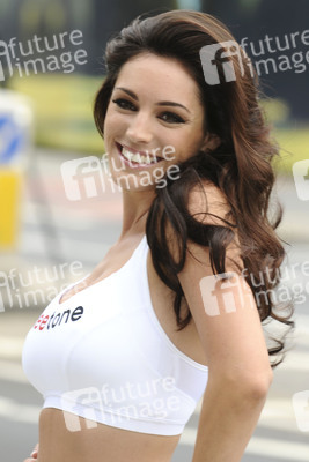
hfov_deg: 5.6
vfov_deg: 8.3
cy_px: 231
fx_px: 3184
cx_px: 154
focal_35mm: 248
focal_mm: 165
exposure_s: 1/160
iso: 200
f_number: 5.6
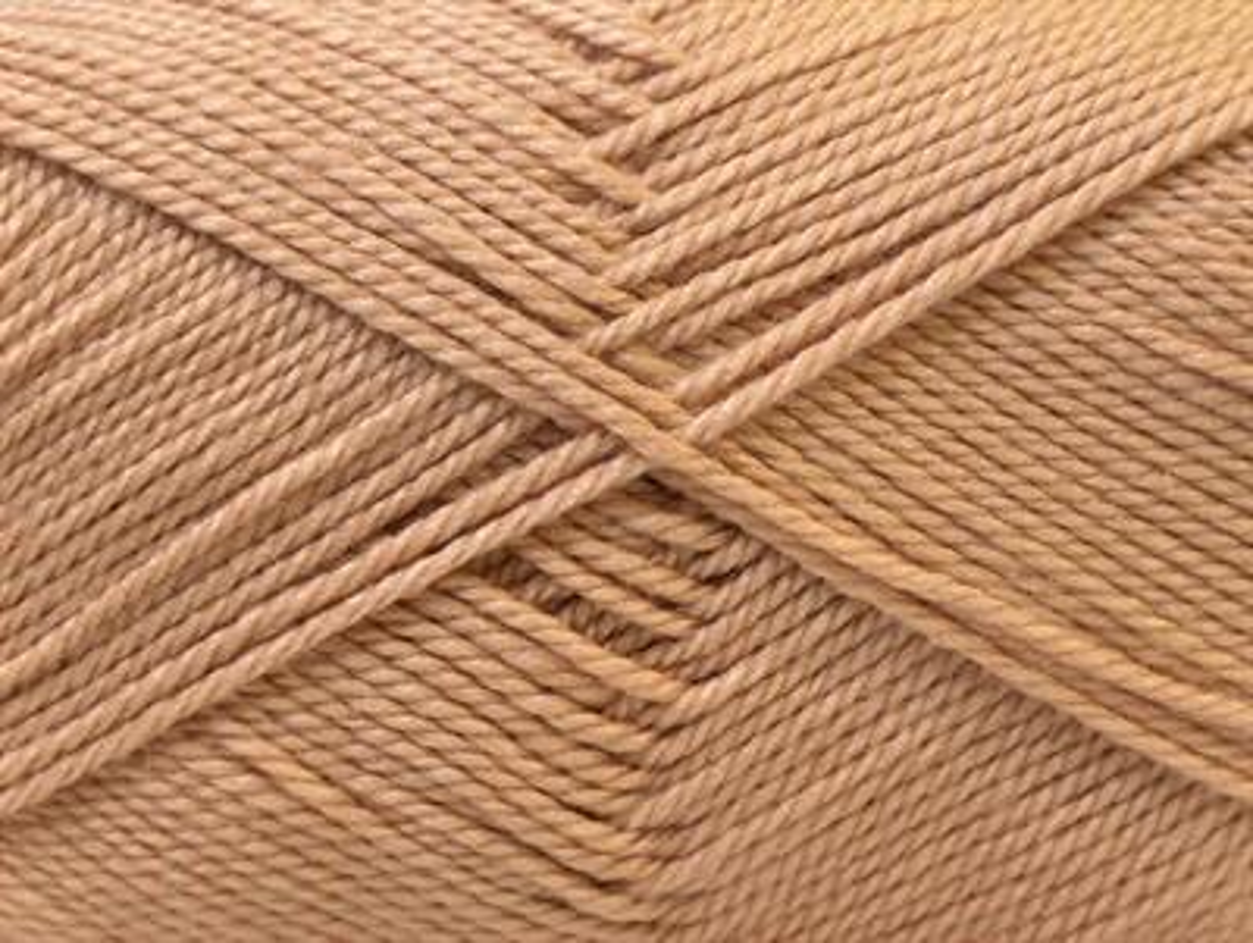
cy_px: 472
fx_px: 4204
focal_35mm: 116
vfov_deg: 12.8
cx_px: 626
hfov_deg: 17.0
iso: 200
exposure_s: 1/28.2
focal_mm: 23.76
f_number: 3
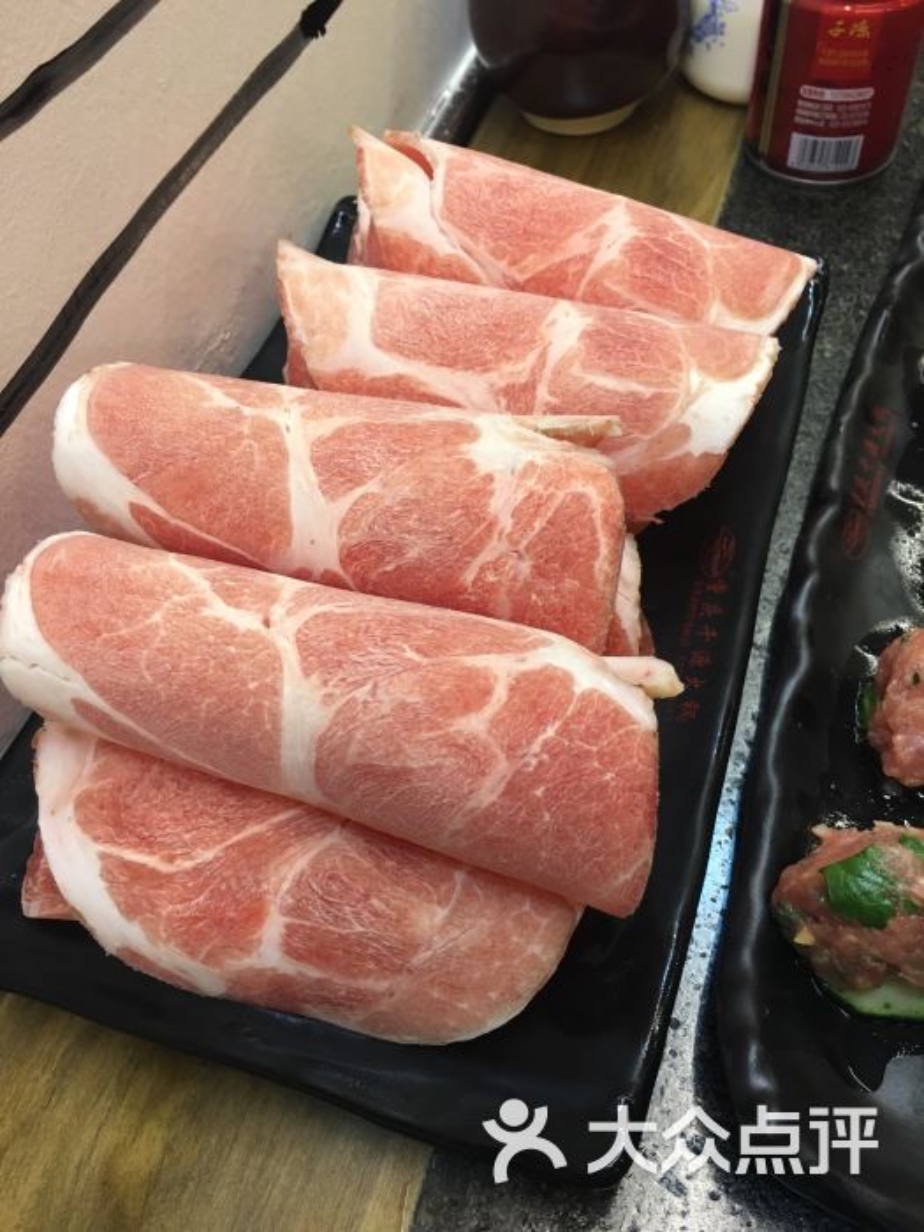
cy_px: 616
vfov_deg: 61.7
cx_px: 462
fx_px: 1032
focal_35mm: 29
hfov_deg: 48.2
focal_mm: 4.15
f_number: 2.2
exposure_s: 1/33
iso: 125
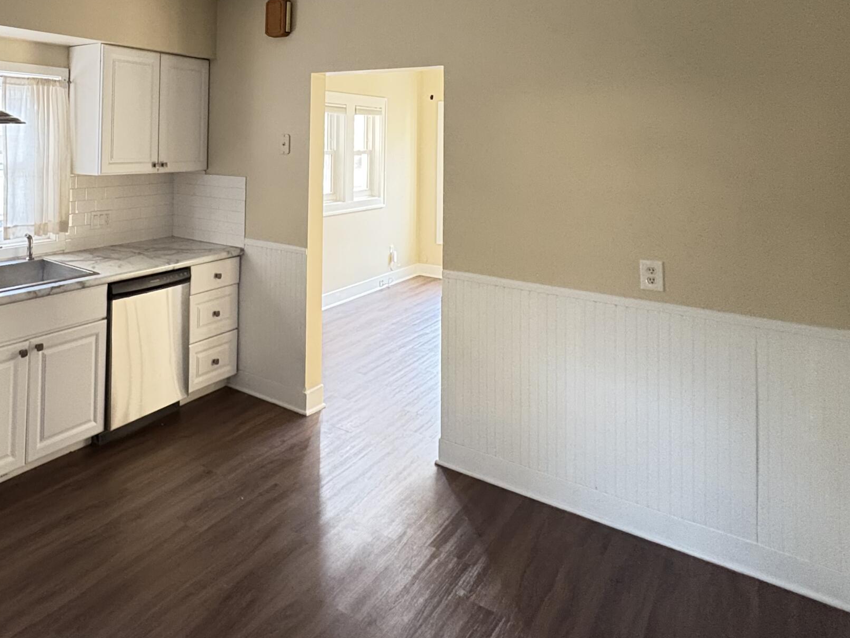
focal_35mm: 26
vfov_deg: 49.8
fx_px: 639
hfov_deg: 63.5
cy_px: 123
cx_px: 217
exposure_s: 1/60
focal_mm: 2.22
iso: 800
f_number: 2.2
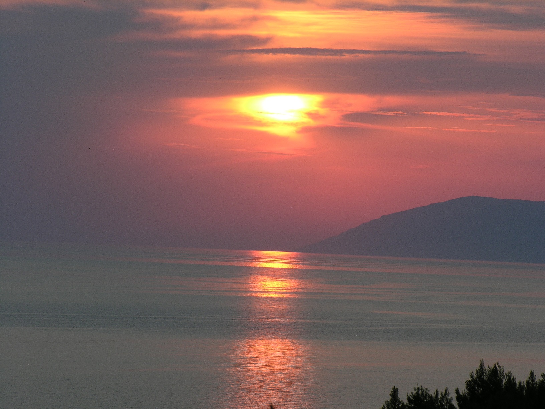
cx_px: 272
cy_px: 204
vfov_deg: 6.6
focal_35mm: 225
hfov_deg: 8.8
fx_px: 3542
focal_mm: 57.3
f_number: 6.8
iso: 50
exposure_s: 1/60.1
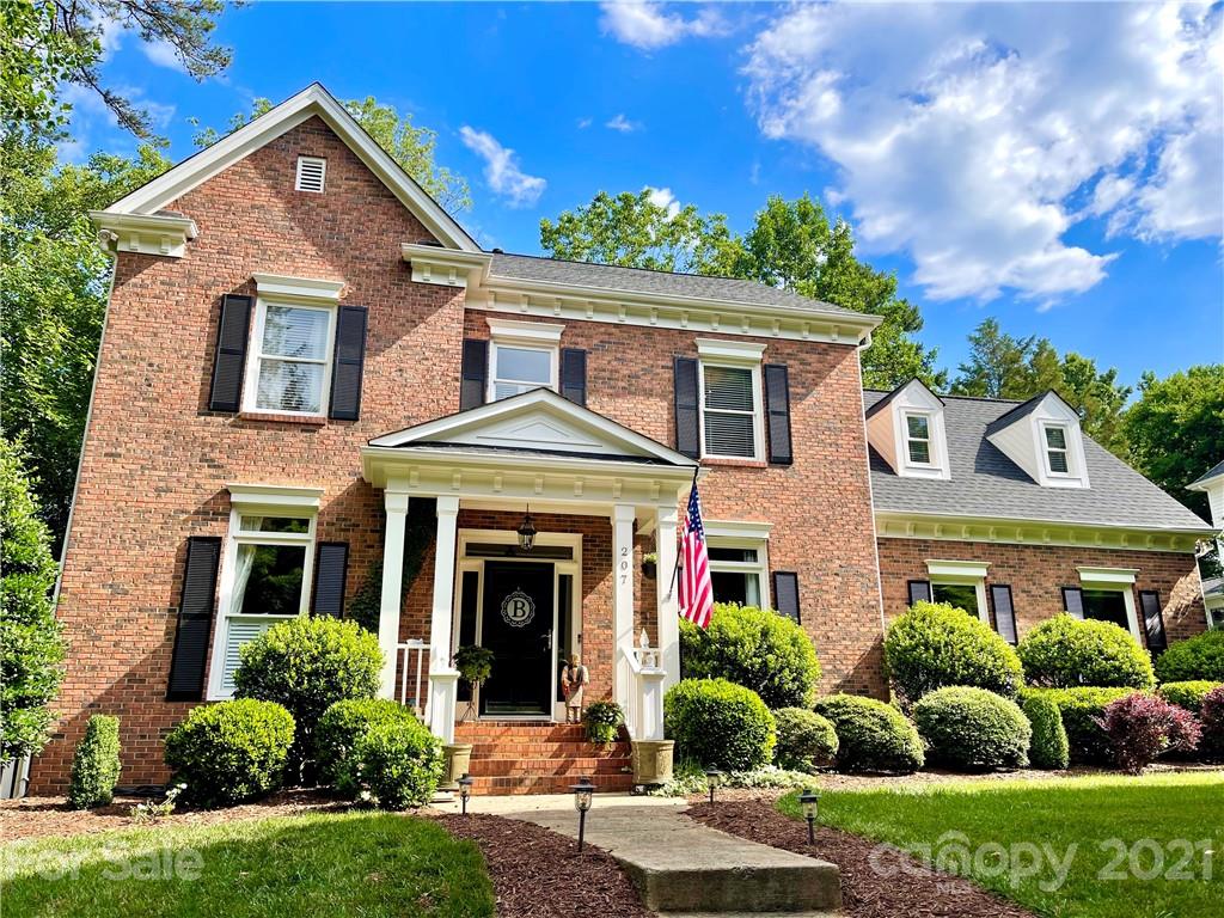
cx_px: 612
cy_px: 459
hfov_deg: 67.3
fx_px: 919
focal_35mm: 26
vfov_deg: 53.1
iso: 32
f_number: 1.6
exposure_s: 1/1795
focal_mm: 5.1
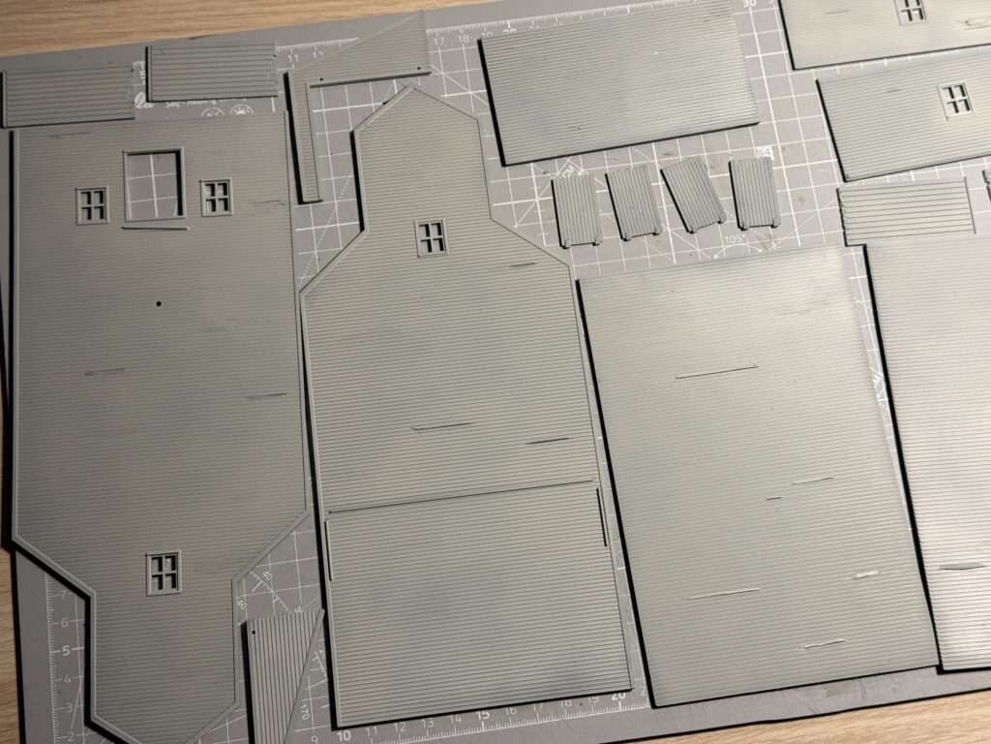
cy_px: 372
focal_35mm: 48
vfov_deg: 30.3
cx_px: 496
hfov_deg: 39.7
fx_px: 1374
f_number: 1.78
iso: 80
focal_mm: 6.76
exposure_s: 1/50
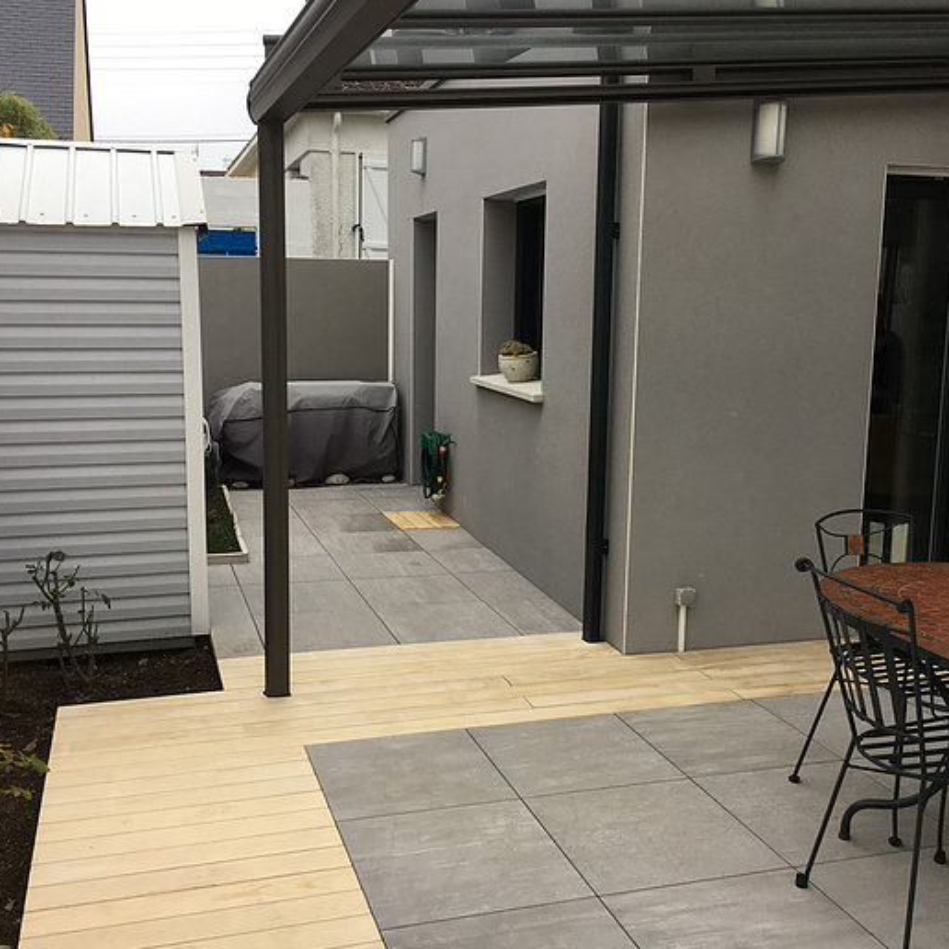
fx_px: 1086
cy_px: 464
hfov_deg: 47.2
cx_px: 461
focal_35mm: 35
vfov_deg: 47.2
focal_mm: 4.15
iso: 40
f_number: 2.2
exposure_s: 1/100
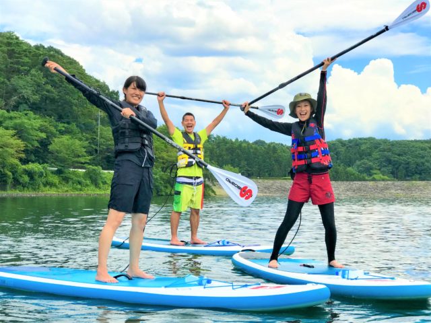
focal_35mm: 57
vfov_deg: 25.7
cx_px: 216
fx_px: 710
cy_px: 162
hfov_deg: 33.8
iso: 20
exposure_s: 1/847
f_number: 2.8
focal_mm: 6.6
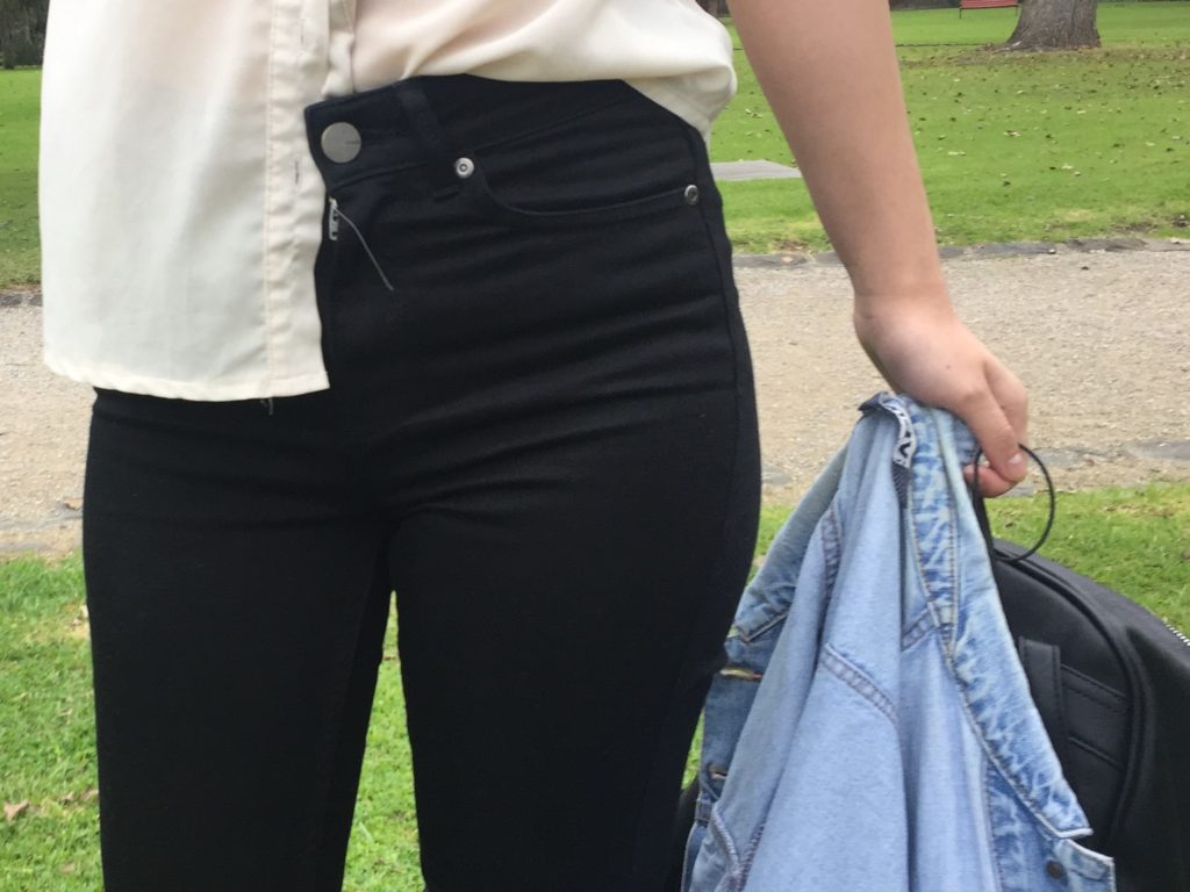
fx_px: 997
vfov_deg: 48.2
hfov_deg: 61.7
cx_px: 595
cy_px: 446
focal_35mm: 29
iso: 50
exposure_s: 1/100
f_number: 2.2
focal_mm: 4.15
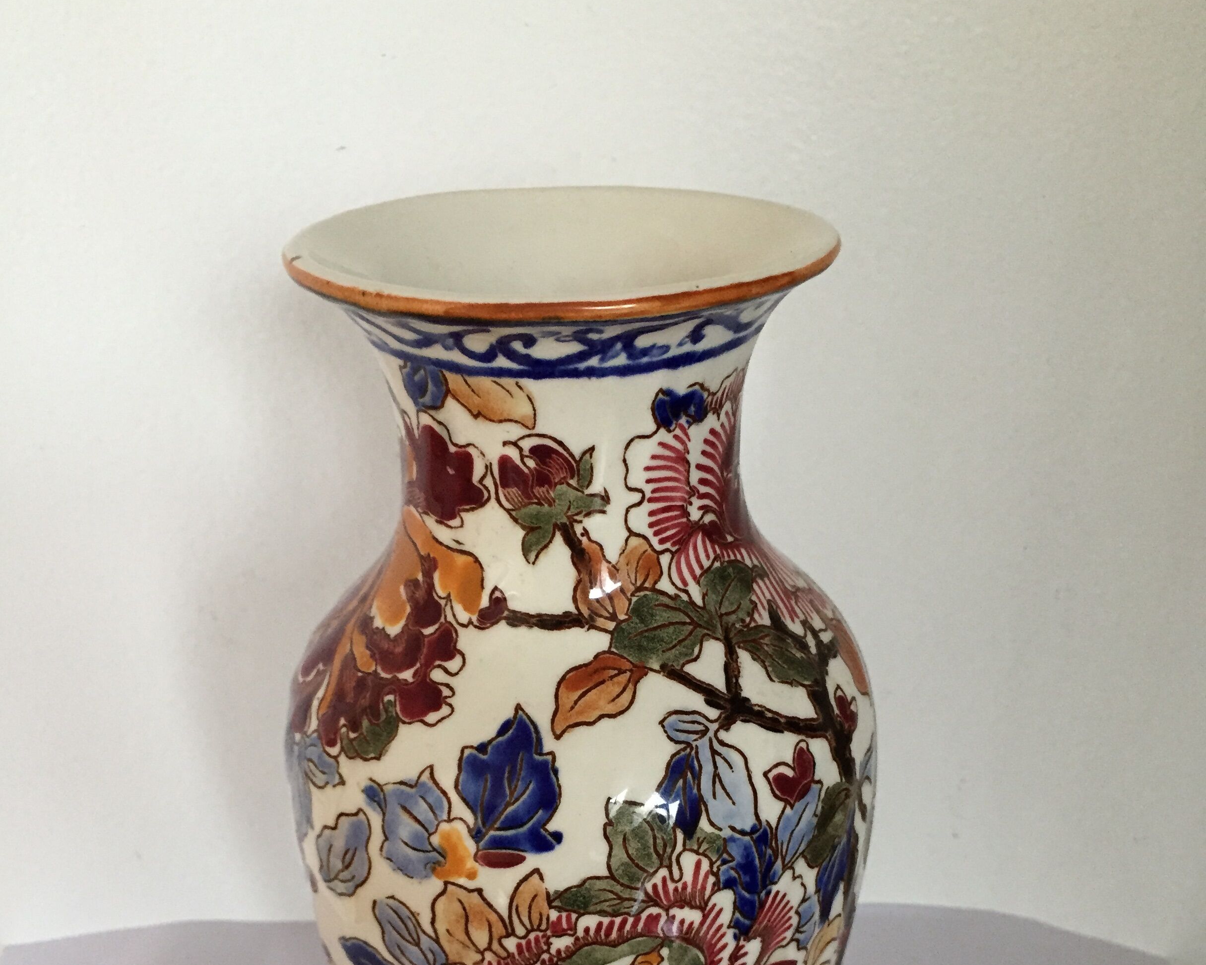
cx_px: 599
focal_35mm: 38
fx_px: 1356
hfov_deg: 47.9
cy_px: 758
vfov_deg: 37.9
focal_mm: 4.15
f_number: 2.2
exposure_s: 1/30
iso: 160
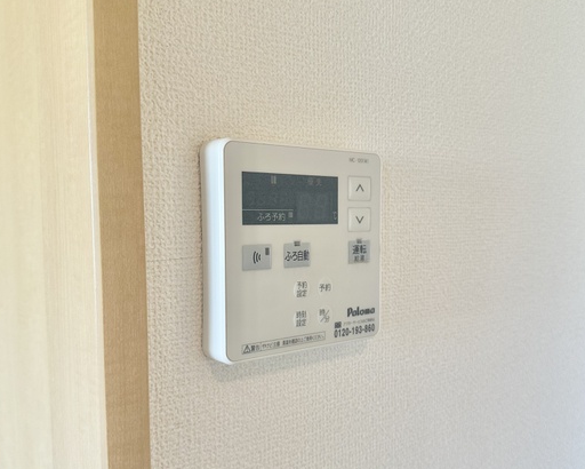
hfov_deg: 55.6
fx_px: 554
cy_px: 262
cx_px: 292
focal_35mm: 32
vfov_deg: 45.7
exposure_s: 1/120
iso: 160
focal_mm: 6.86
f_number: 1.78
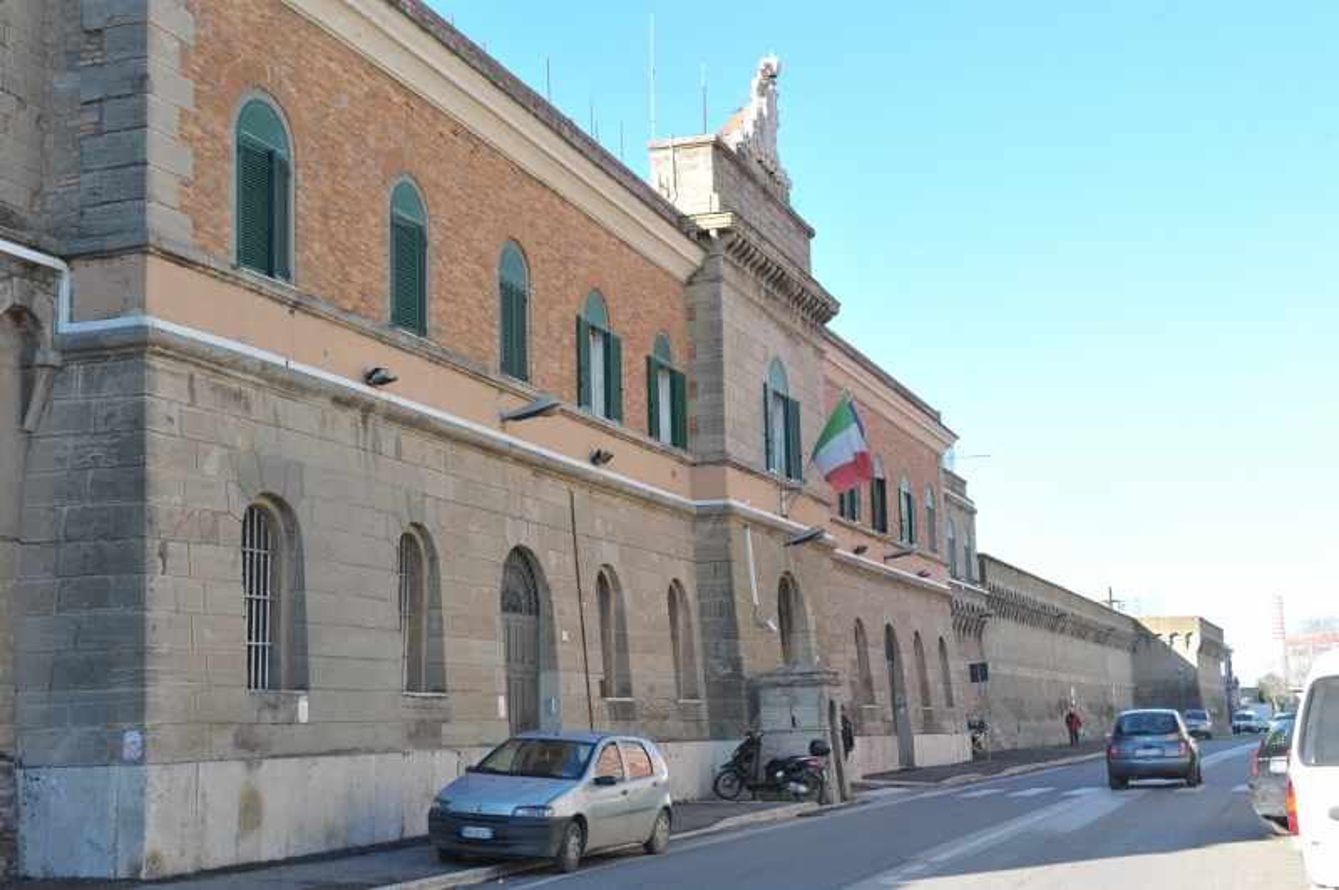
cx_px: 670
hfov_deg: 38.2
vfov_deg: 25.9
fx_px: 1932
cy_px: 445
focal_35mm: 52
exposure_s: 1/320
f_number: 9
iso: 500
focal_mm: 52
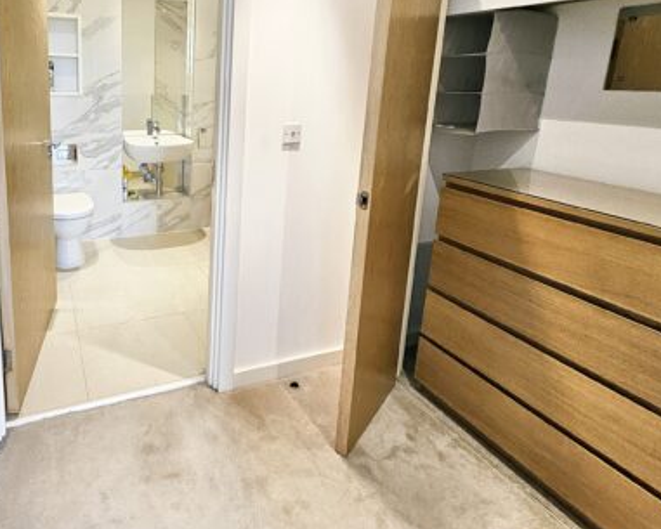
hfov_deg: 75.3
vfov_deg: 65.5
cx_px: 175
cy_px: 158
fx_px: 391
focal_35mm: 20
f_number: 2.2
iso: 160
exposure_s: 1/50
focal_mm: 1.7
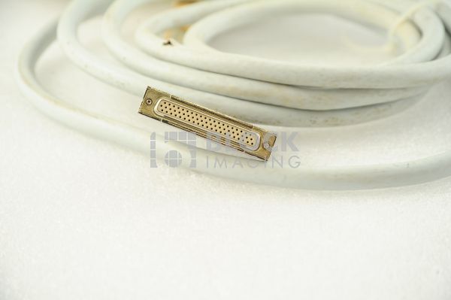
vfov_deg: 11.4
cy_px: 150
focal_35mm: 120
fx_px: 1502
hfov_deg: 17.1
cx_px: 226
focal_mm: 120
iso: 800
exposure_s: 1/125
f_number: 7.1
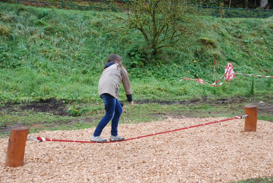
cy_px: 92
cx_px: 136
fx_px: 399
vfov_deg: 25.8
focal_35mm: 52
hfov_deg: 37.8
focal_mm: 35
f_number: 5
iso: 200
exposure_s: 1/100
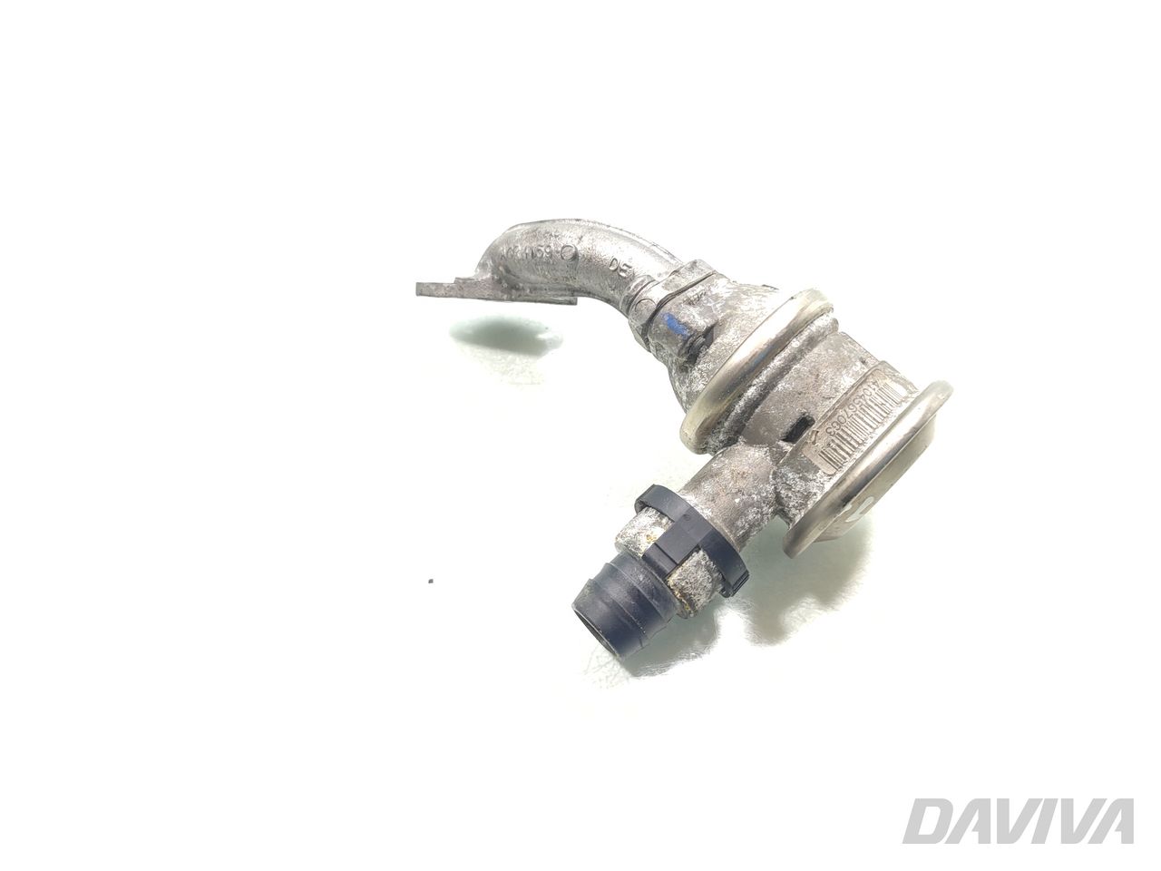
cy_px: 436
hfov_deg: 71.6
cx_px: 580
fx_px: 805
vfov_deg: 56.8
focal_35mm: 24
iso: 320
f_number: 1.89
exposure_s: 1/100
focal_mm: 5.89
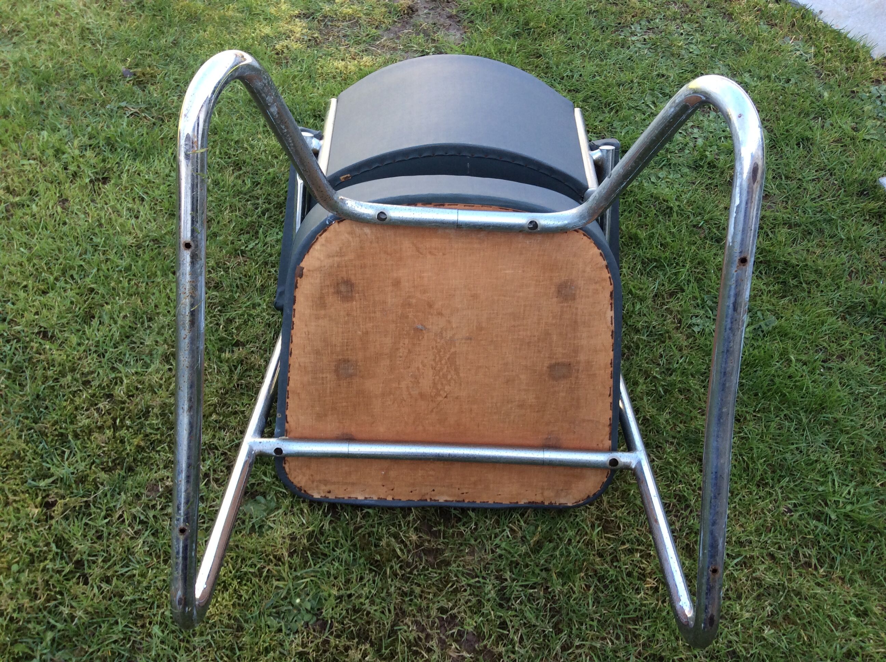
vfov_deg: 44.1
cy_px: 331
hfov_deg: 56.9
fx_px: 818
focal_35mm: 32
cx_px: 443
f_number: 2.4
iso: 32
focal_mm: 3.3
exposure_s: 1/126
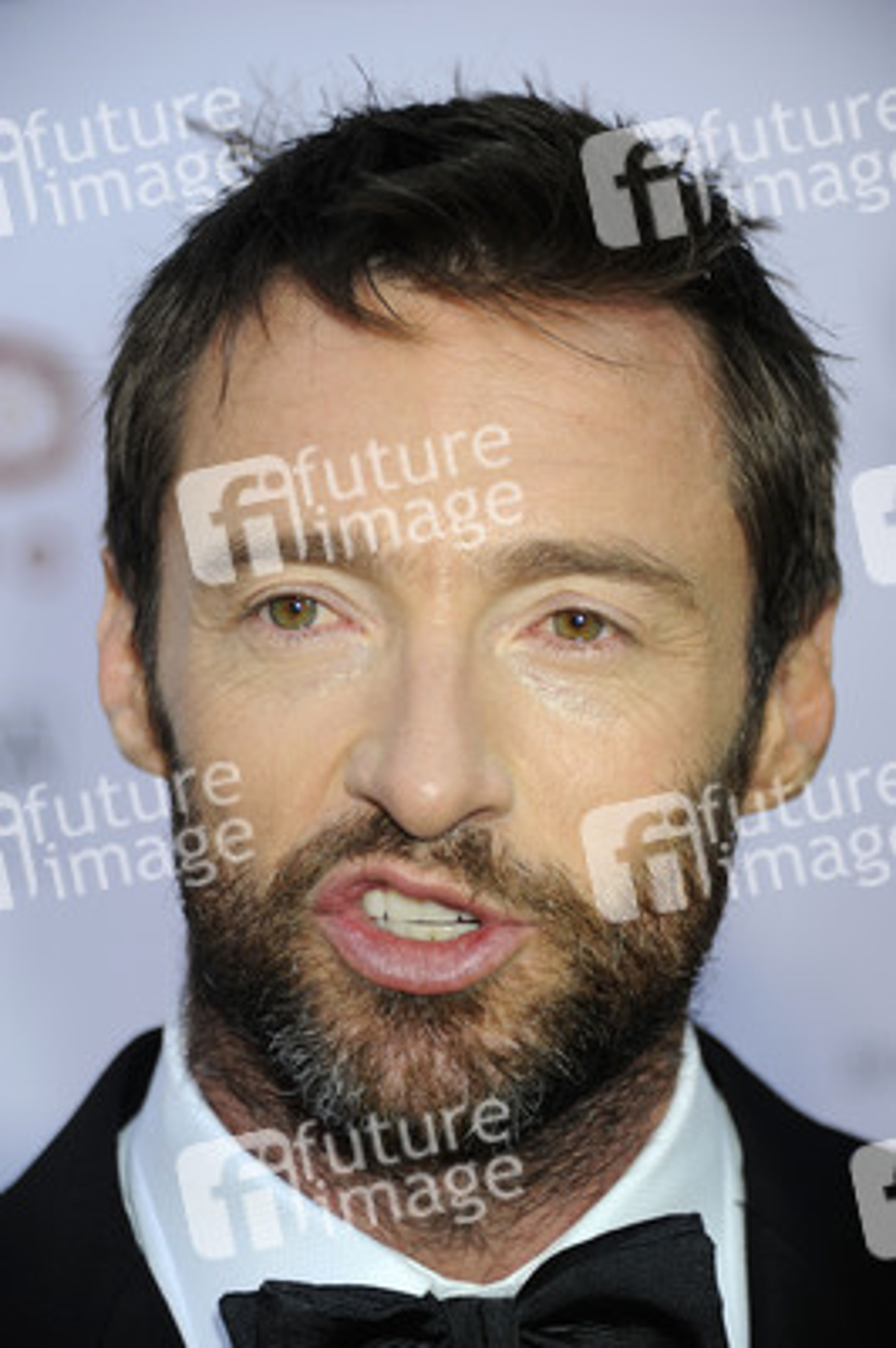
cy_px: 674
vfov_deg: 13.7
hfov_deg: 9.1
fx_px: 5609
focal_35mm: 150
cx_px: 448
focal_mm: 150
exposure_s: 1/200
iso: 640
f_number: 5.6
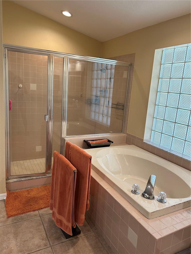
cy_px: 127
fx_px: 191
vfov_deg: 67.3
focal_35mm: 26
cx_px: 96
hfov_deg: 53.1
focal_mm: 5.7
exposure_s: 1/120
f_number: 1.5
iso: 100
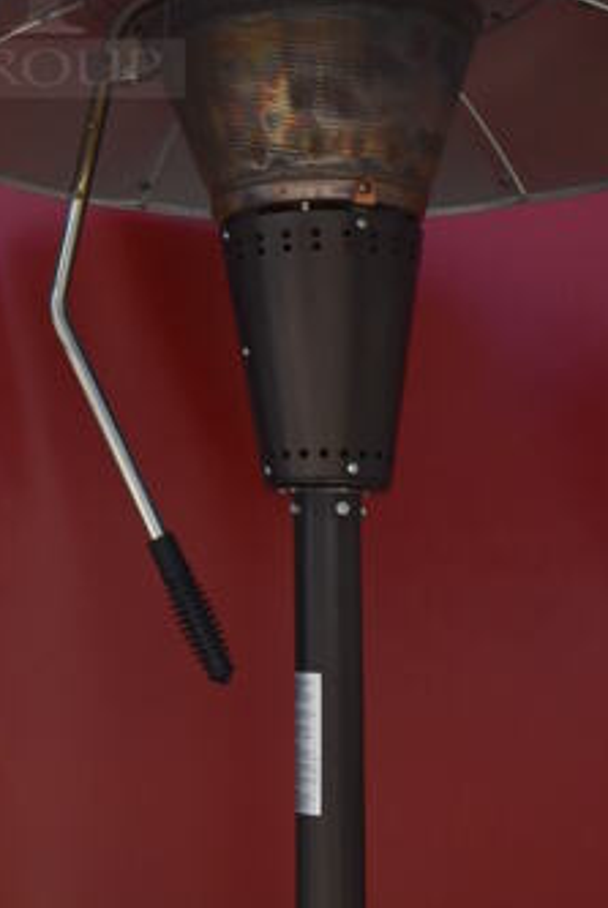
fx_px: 1869
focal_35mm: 74
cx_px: -117
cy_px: -45
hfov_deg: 17.6
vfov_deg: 25.6
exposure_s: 1/250
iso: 125
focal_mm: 18
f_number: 8
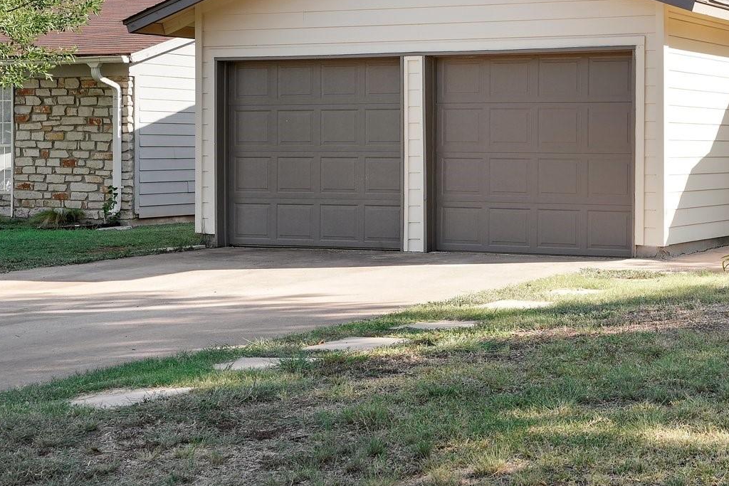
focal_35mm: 70
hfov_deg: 27.3
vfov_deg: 19.4
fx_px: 1418
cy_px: 159
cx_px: 724
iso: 400
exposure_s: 1/160
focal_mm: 35
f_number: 8
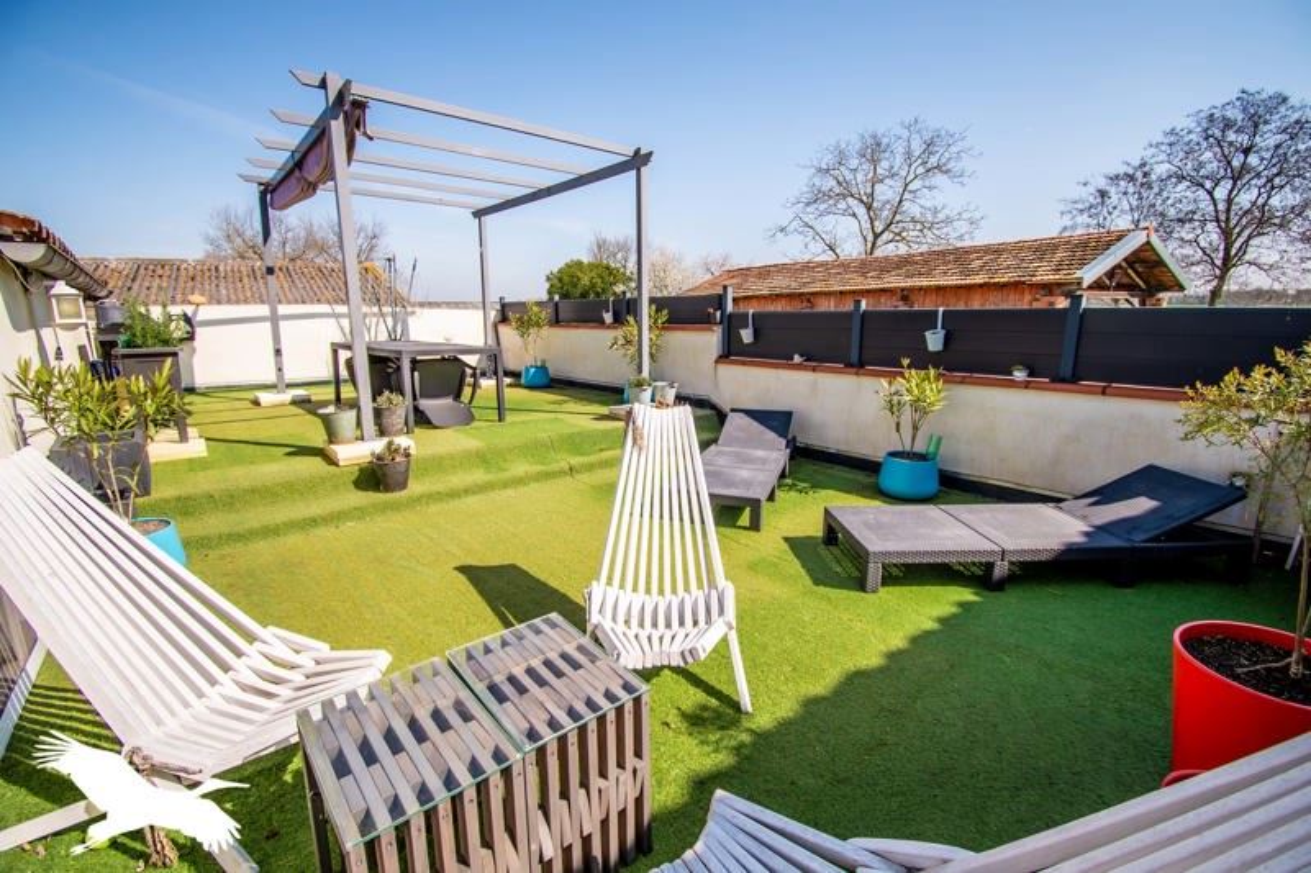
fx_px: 546
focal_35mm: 15
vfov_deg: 77.3
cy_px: 436
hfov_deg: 100.4
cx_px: 656
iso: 100
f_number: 5
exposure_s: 1/500
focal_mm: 10
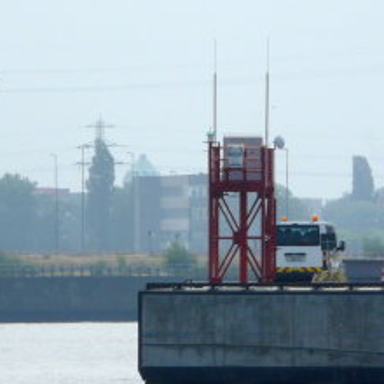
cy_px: 246
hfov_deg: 2.2
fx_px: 10178
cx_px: 147
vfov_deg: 2.2
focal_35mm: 811
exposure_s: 1/500
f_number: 8
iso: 100
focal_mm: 82.8
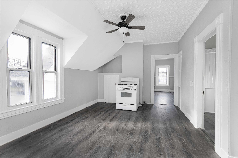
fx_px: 99
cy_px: 79
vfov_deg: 77.0
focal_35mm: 15
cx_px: 119
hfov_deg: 100.5
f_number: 10
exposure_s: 1/13
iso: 320
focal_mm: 10
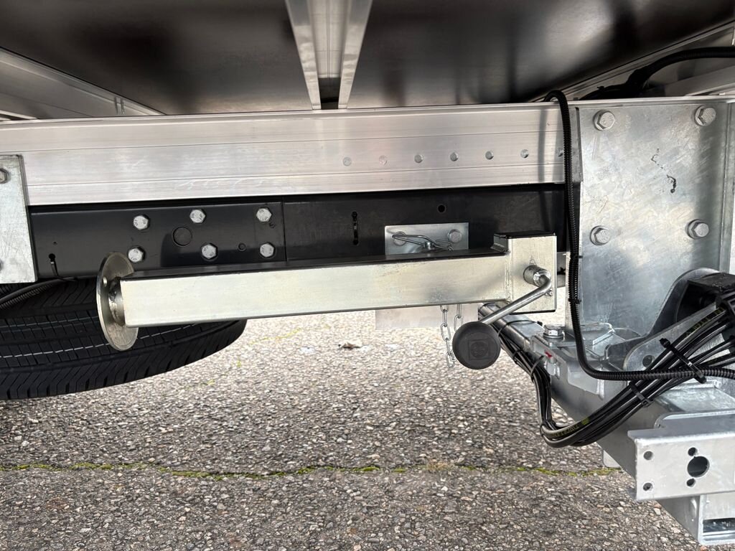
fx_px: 552
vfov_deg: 53.1
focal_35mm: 26
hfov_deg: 67.3
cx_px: 368
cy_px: 276
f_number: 1.6
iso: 160
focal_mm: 5.96
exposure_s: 1/60
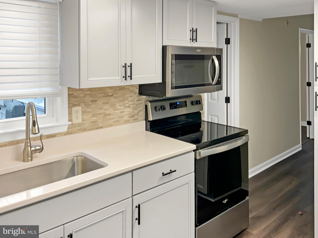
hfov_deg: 61.6
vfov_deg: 48.3
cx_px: 159
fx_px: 267
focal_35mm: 29
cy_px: 119
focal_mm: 3
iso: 16
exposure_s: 1/10
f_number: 1.8
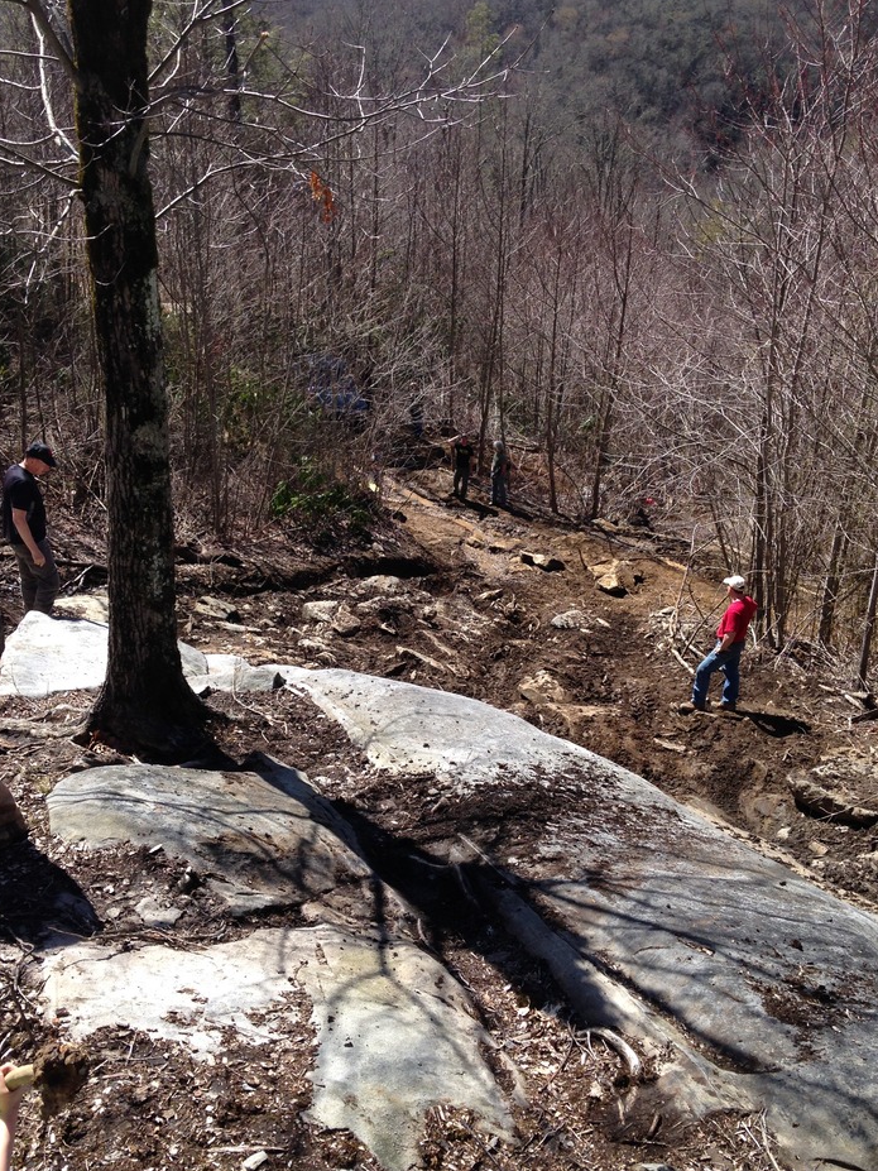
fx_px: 1285
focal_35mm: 38
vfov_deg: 49.0
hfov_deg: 37.7
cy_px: 603
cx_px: 413
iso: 50
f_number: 2.4
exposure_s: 1/775
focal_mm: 4.12
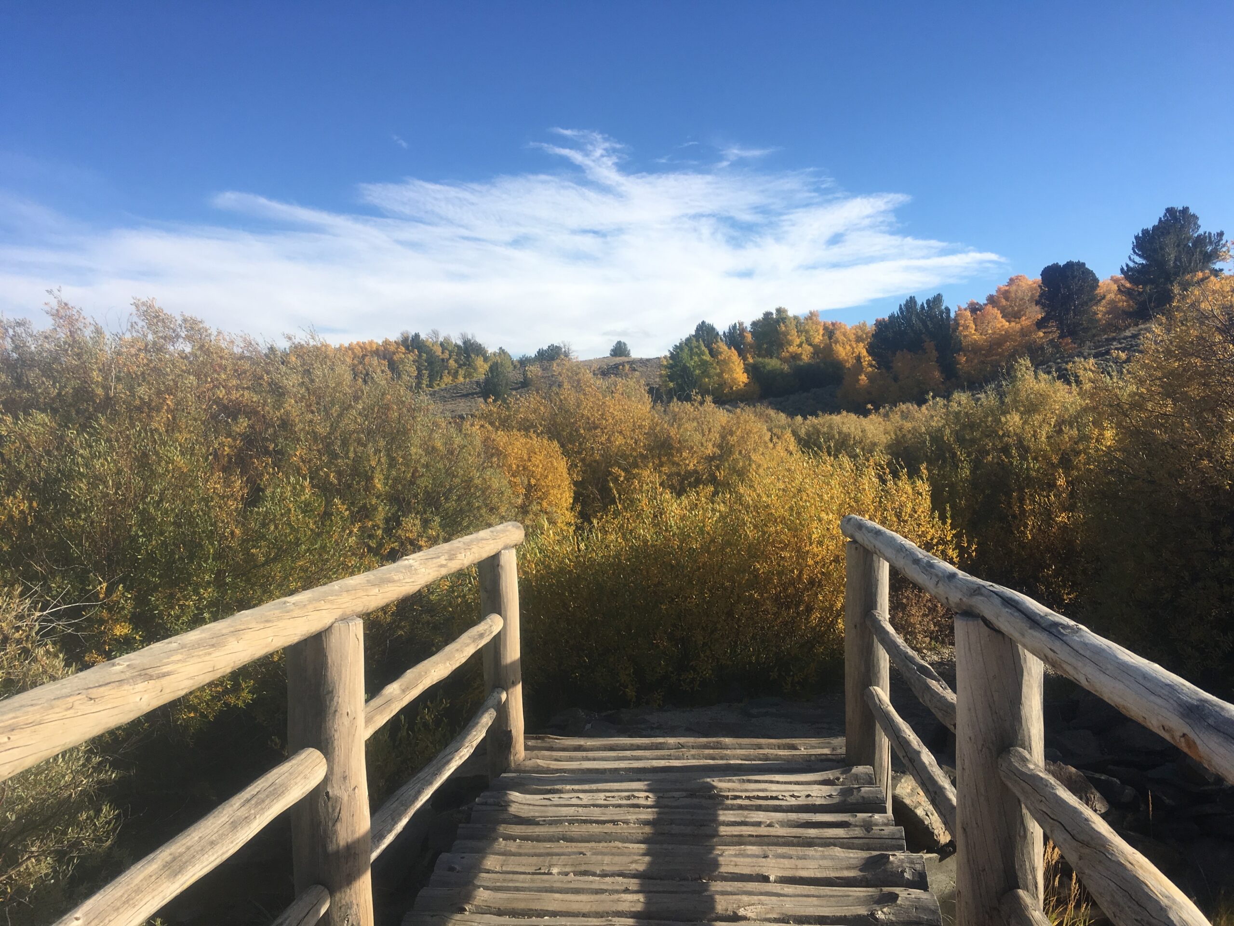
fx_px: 1034
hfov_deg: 61.7
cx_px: 617
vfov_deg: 48.2
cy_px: 463
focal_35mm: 29
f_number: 2.2
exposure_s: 1/1131
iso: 25
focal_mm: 4.15
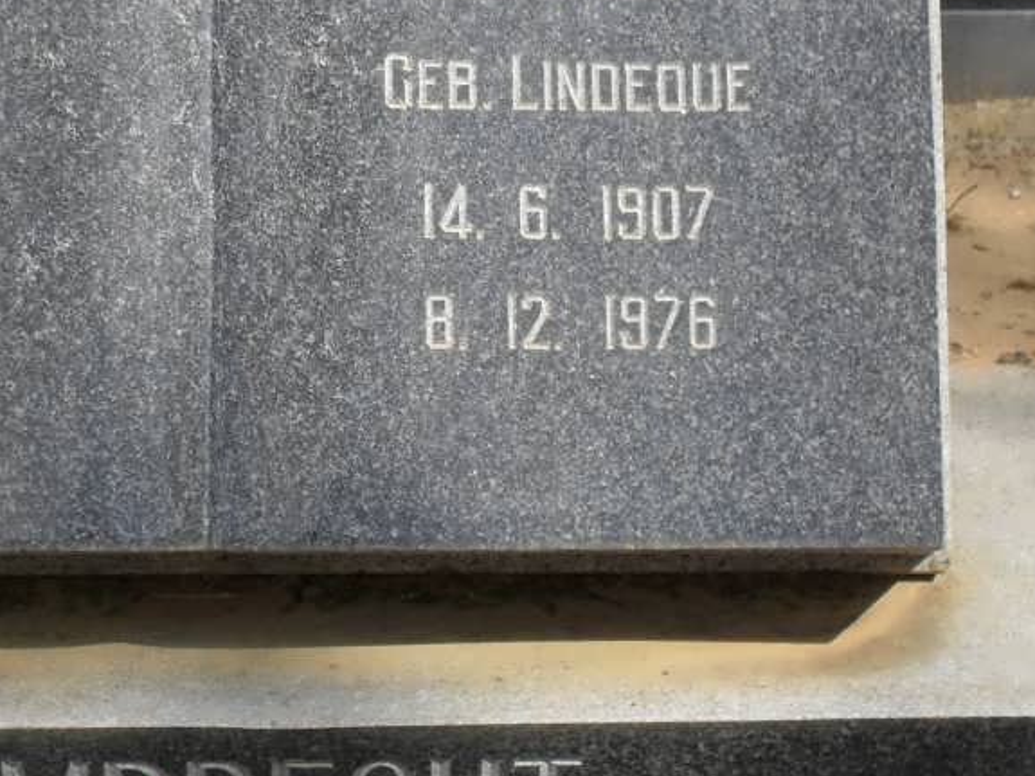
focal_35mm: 119
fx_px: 3557
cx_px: 272
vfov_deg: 12.4
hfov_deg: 16.5
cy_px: 218
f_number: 4.3
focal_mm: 10.1
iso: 100
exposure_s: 1/500
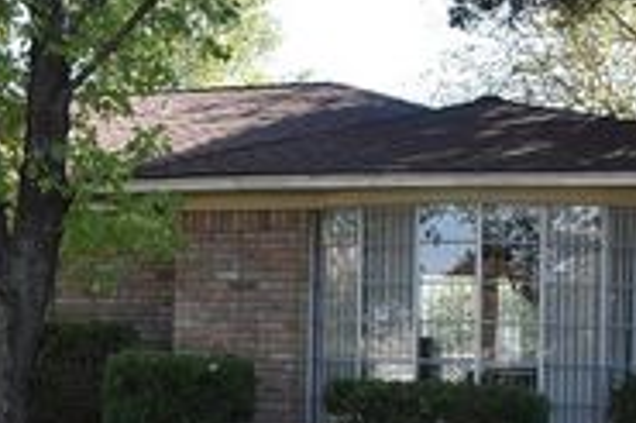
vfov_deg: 18.6
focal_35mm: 73
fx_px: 1288
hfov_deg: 26.1
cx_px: -14
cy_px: 215
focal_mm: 18
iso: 800
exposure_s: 1/400
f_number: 8
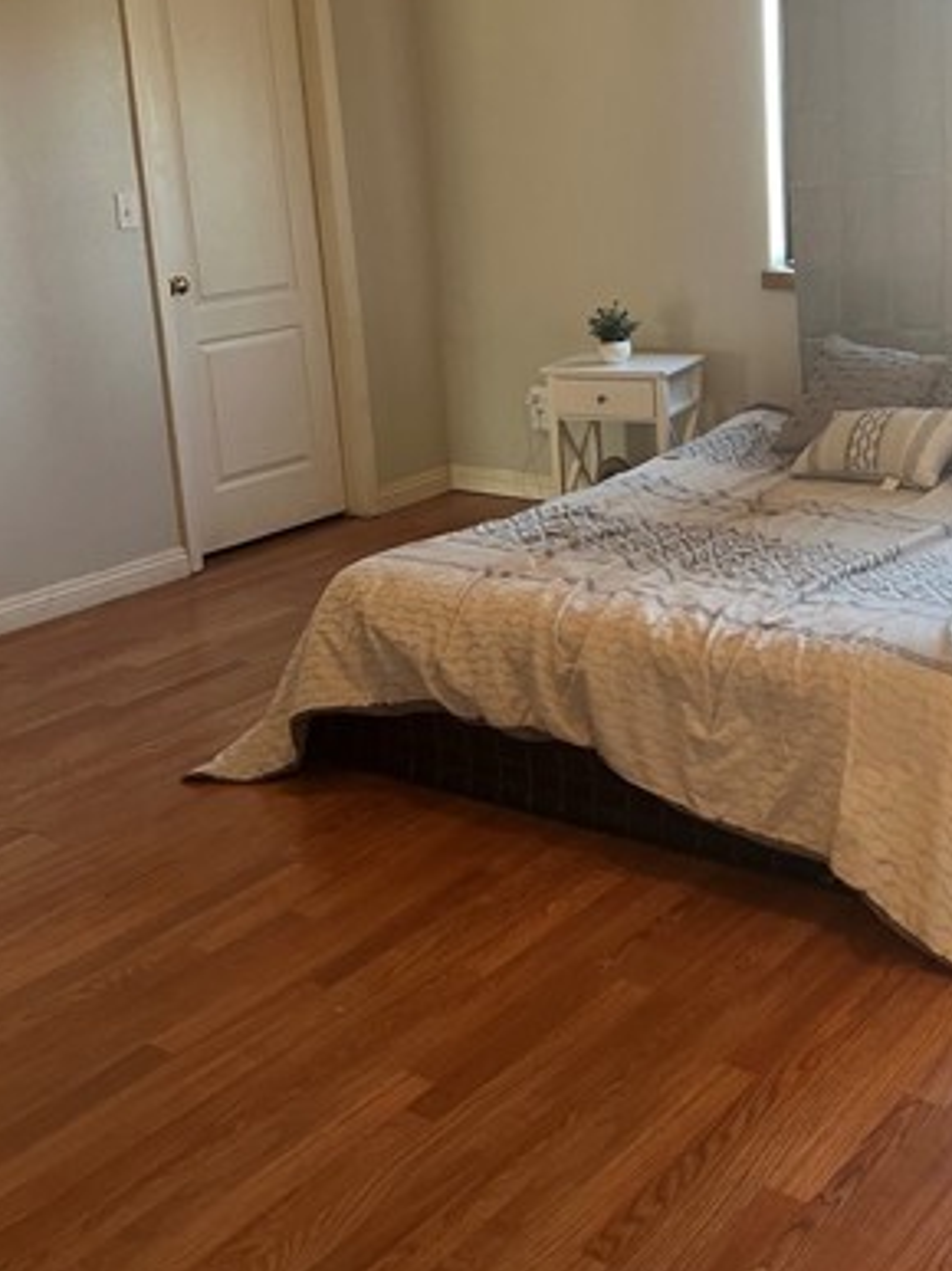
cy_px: 443
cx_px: 604
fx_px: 1578
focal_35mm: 43
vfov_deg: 43.4
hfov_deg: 33.4
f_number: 1.5
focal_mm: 5.7
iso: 160
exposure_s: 1/60
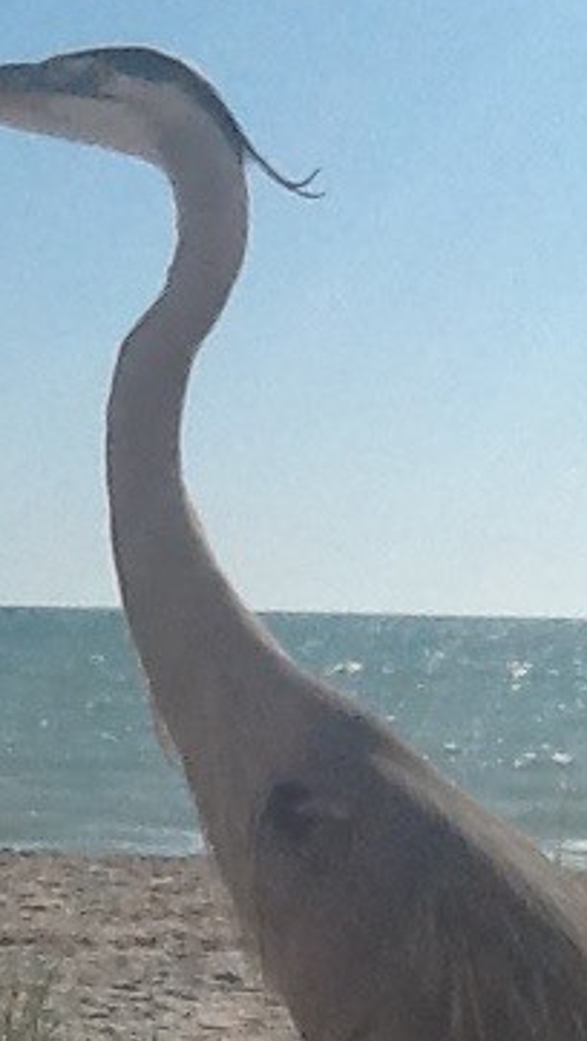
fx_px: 3509
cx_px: 69
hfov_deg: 9.5
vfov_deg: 16.7
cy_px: 906
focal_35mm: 127
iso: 40
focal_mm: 2.03
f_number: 2.4
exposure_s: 1/3831
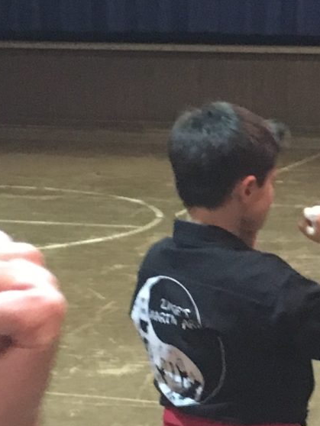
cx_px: 276
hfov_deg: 11.1
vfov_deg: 14.8
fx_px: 1638
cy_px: 311
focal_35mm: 133
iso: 500
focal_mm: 4.15
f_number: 2.2
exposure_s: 1/15
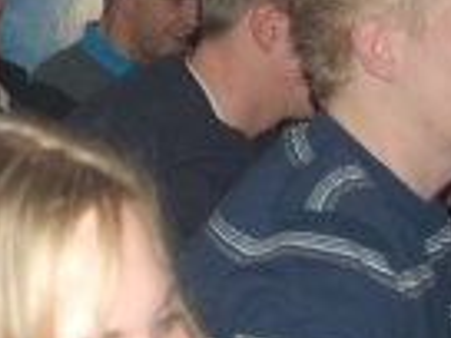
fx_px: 1824
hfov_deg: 13.1
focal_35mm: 140
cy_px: -123
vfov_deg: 10.3
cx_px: -285
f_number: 3.8
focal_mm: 22
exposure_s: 1/60
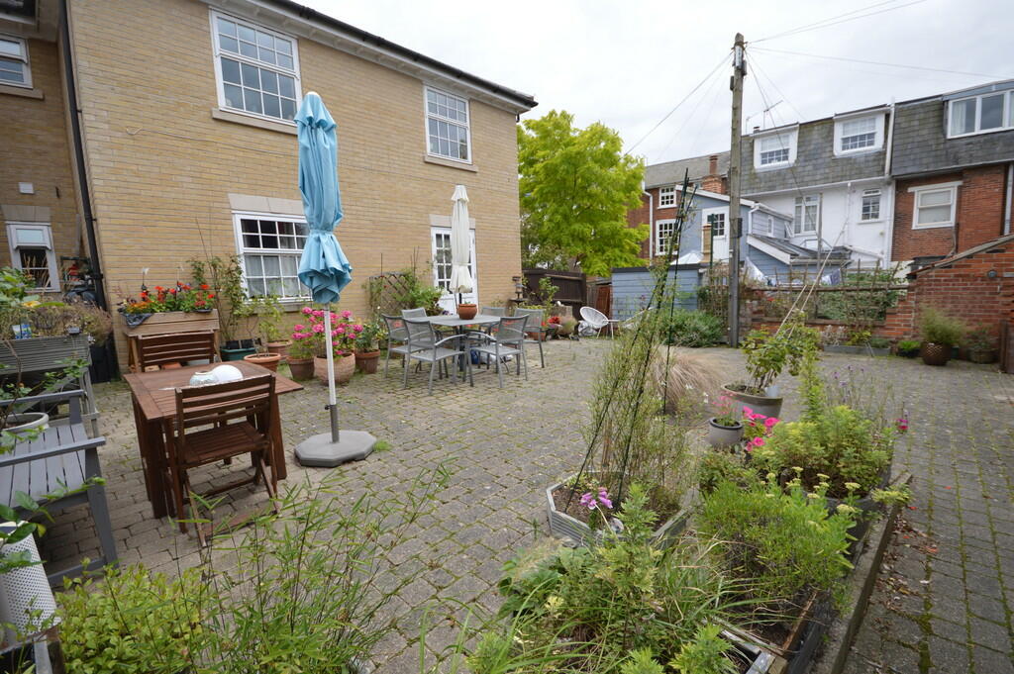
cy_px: 337
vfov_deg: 77.2
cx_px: 507
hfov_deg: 100.4
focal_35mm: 15
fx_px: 422
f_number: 6.3
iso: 100
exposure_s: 1/160
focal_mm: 10
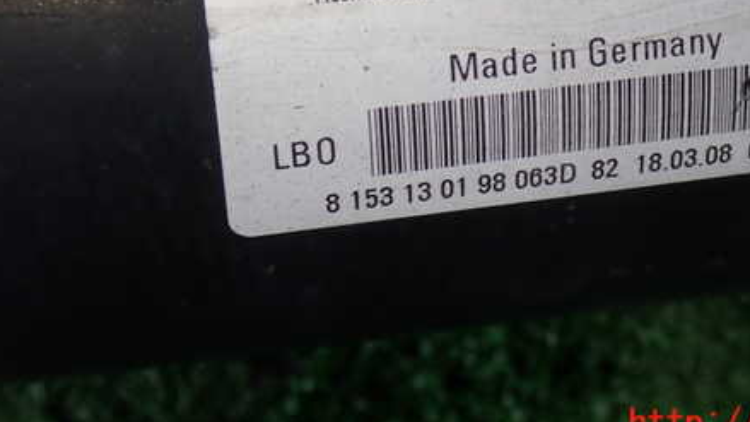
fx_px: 1392
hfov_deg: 29.9
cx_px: 502
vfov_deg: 17.0
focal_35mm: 70
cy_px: 62
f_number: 3.1
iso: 200
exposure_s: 1/100
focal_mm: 8.4
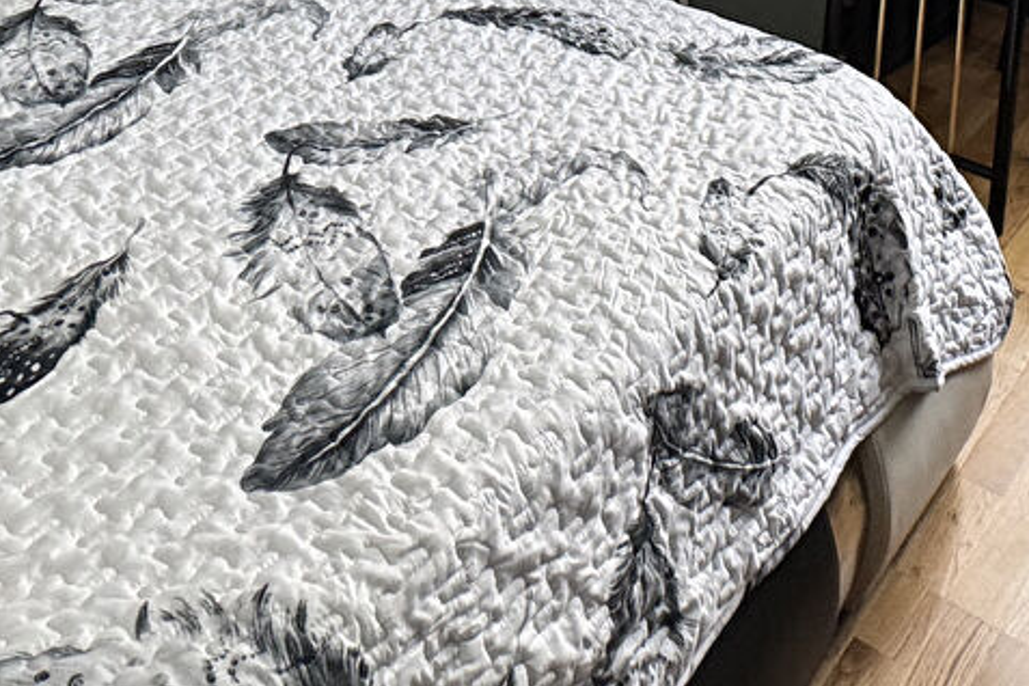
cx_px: 740
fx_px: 1258
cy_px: -324
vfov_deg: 24.3
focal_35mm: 44
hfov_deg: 43.4
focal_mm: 2.22
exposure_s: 1/99
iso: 200
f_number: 2.2
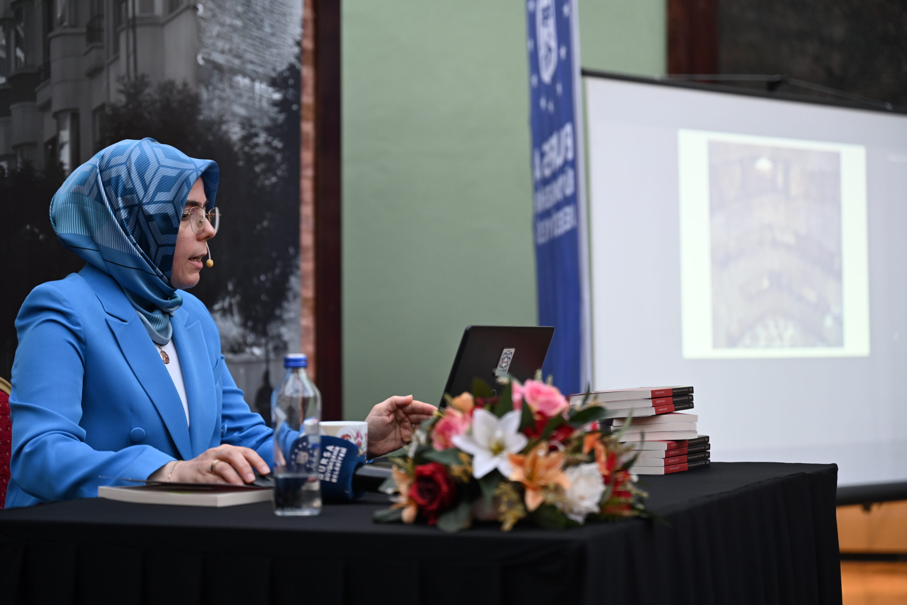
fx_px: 1764
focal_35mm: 70
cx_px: 454
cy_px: 302
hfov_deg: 28.8
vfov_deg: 19.5
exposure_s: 1/125
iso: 400
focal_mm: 70
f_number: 2.8
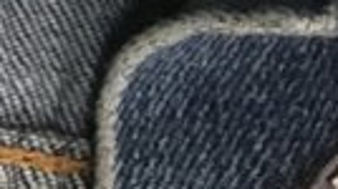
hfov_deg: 7.2
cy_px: -961
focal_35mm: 270
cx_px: -615
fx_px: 2417
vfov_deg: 3.8
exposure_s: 1/30
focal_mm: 4.15
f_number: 2.2
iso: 64
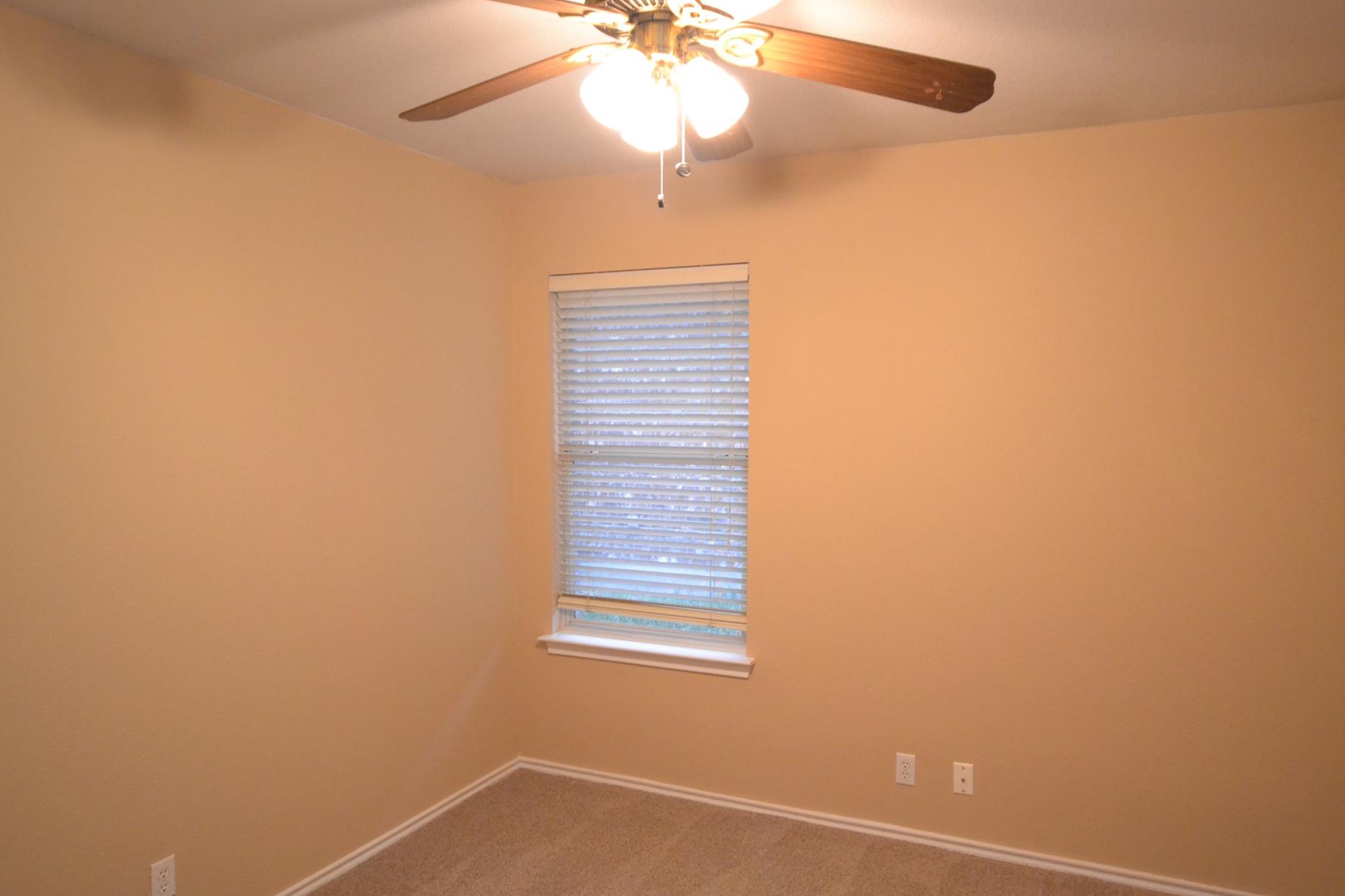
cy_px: 477
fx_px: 917
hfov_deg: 72.5
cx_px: 707
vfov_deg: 52.1
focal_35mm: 25
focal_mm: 15
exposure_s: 1/50
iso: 3200
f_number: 5
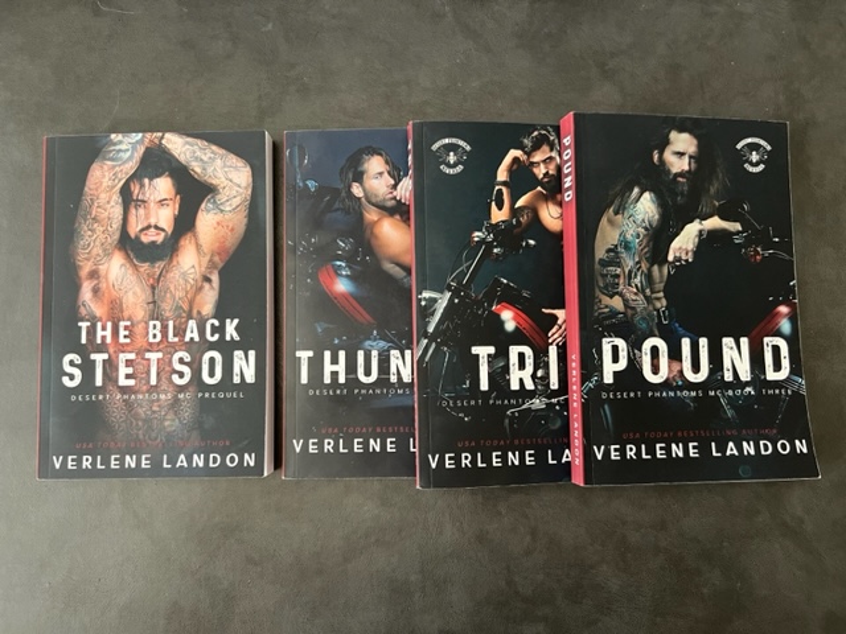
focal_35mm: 26
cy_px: 317
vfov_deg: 53.1
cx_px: 423
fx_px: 635
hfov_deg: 67.3
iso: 320
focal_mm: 5.7
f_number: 1.5
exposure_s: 1/60
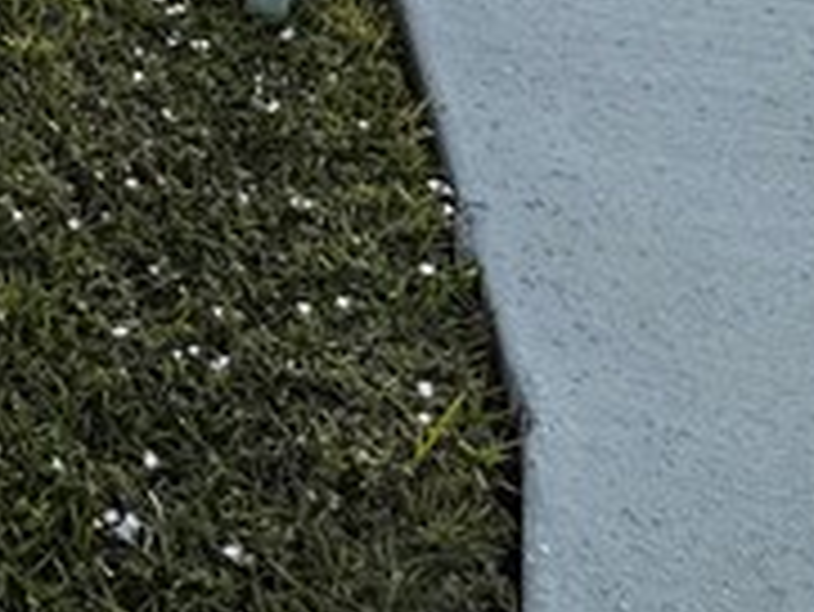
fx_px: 1859
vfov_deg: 15.2
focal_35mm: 79
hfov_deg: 19.7
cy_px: -608
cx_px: -558
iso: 40
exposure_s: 1/485
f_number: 2.2
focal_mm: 2.22
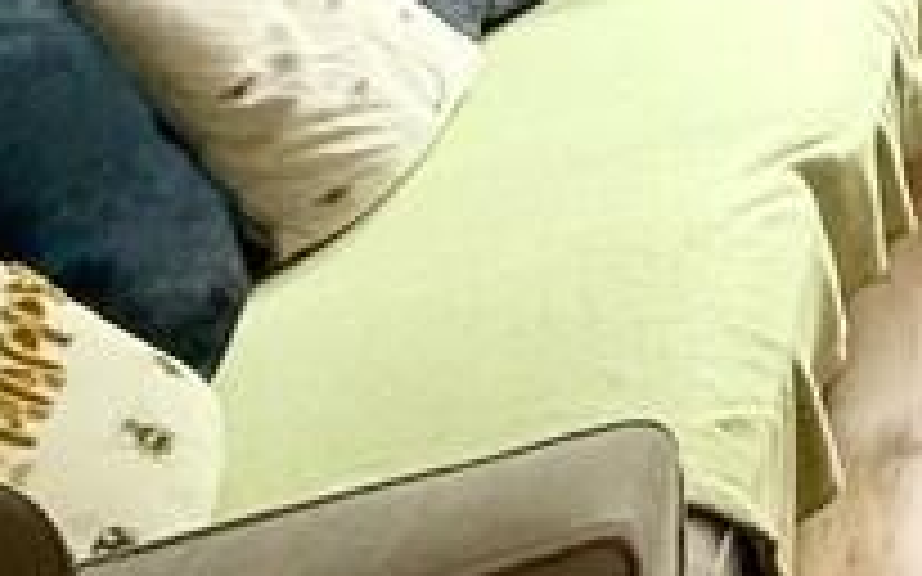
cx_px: 2082
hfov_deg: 16.3
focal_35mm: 74
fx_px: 1859
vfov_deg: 13.3
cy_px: -792
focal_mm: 2.22
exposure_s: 1/50
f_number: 2.2
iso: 200
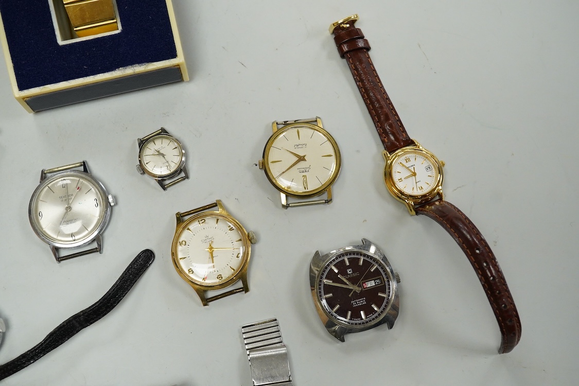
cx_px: 290
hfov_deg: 43.6
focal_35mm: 45
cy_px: 193
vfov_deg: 29.9
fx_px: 724
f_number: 9
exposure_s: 1/400
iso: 3200
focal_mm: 30
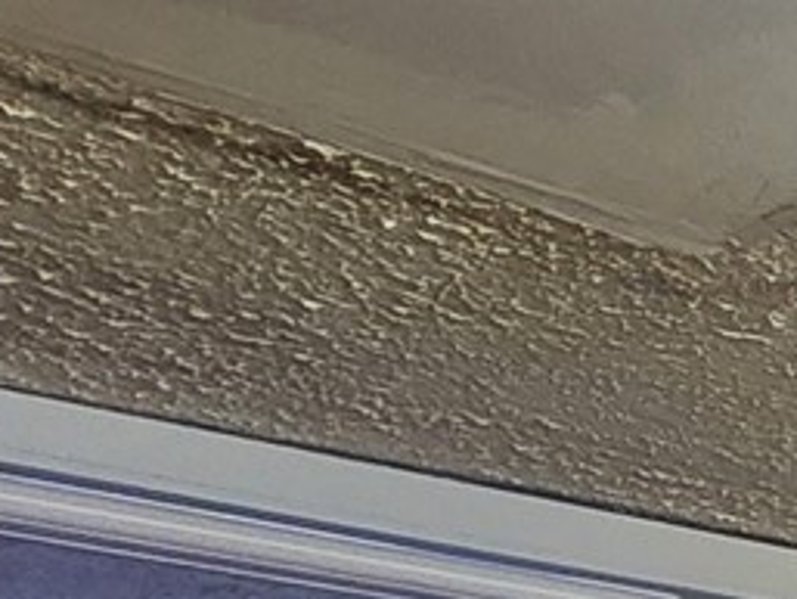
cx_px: 2087
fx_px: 2234
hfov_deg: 13.0
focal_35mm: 97
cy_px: 1266
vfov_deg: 12.9
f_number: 2.2
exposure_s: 1/40
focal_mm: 2.2
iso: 320
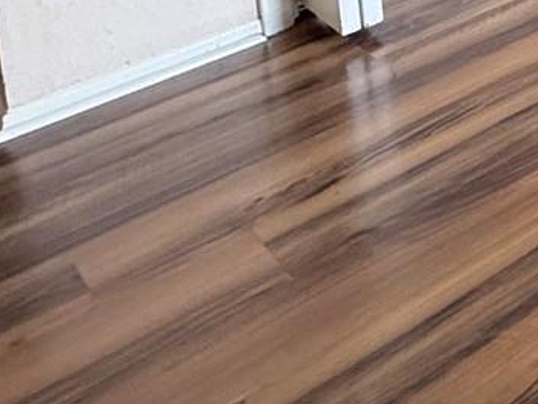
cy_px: -398
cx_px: 1099
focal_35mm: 64
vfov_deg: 17.1
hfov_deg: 18.4
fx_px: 995
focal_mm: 2.22
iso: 500
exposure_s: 1/60
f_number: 2.2
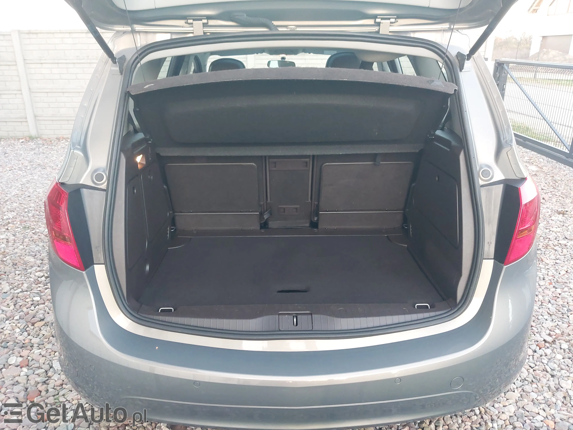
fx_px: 497
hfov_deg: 60.0
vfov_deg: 46.8
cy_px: 215
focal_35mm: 30
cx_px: 286
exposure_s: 1/60
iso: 250
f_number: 1.8
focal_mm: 4.6
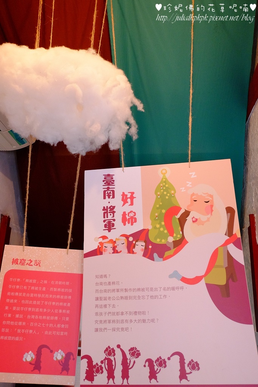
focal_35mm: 32
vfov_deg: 58.7
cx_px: 129
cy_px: 194
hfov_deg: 41.1
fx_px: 344
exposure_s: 1/60
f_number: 4.5
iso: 2500
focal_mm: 21.1
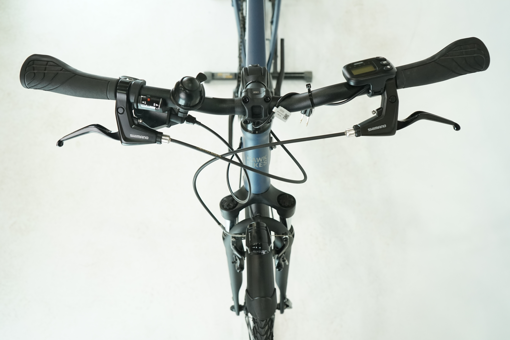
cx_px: 255
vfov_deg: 37.9
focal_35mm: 35
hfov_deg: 54.4
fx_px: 496
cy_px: 170
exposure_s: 1/200
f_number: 5.6
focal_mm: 35
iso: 1600
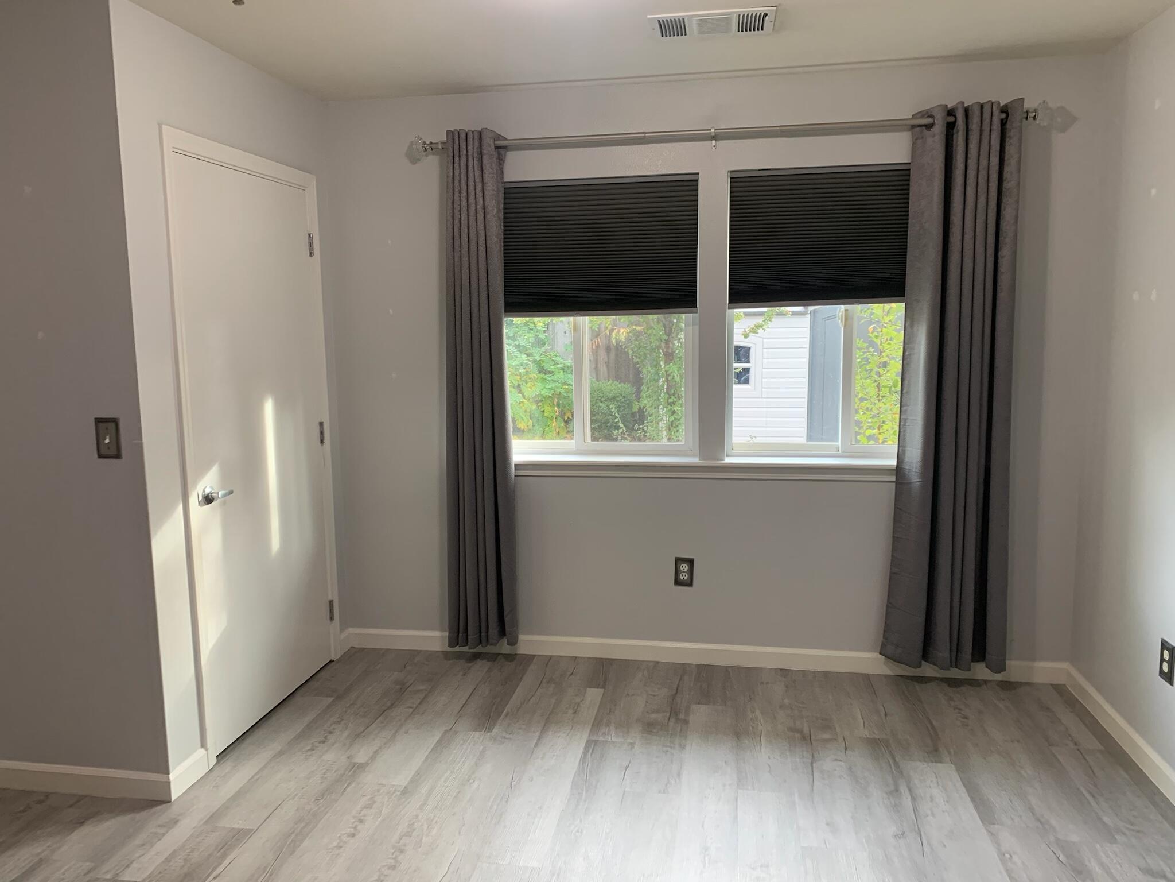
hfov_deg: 67.3
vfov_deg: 53.1
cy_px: 441
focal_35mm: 26
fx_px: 883
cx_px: 588
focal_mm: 4.25
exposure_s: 1/60
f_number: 1.8
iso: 100
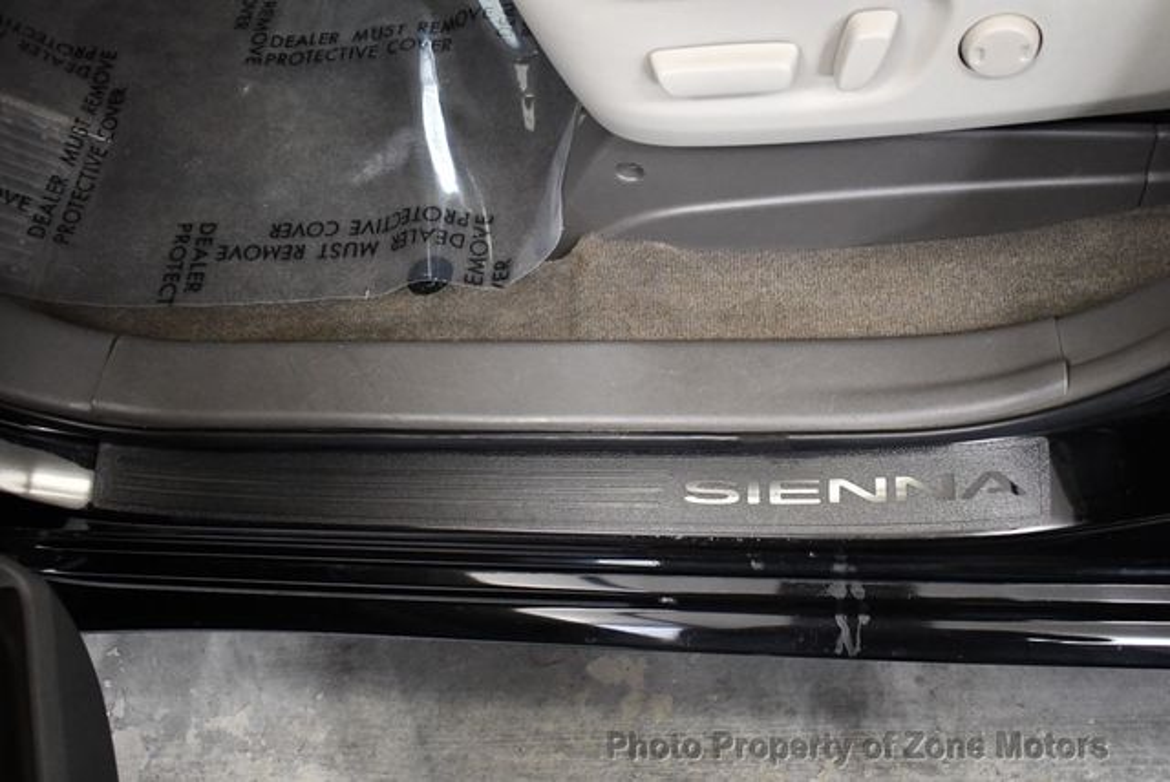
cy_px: 391
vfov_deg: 36.9
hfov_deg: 53.1
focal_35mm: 36
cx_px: 585
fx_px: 1171
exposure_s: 1/125
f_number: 3.5
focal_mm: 18
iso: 3200
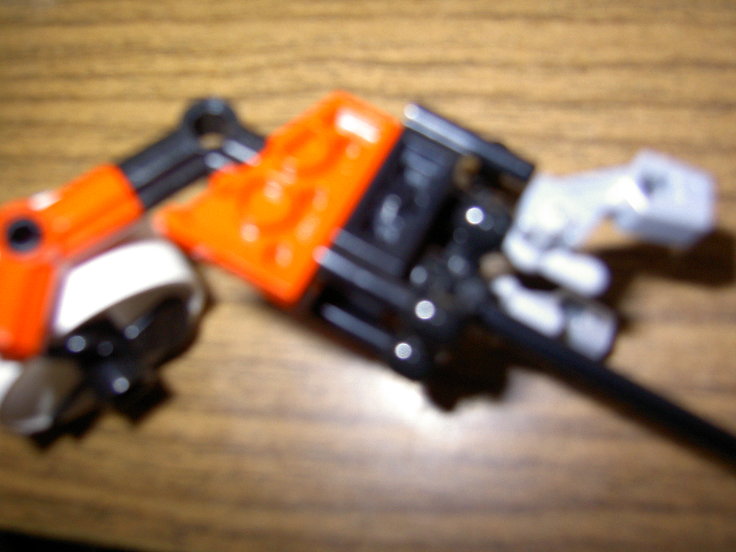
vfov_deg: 41.8
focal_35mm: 34
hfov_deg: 54.0
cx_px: 368
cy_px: 276
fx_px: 723
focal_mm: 5.6
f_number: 2.8
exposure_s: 1/60
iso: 100
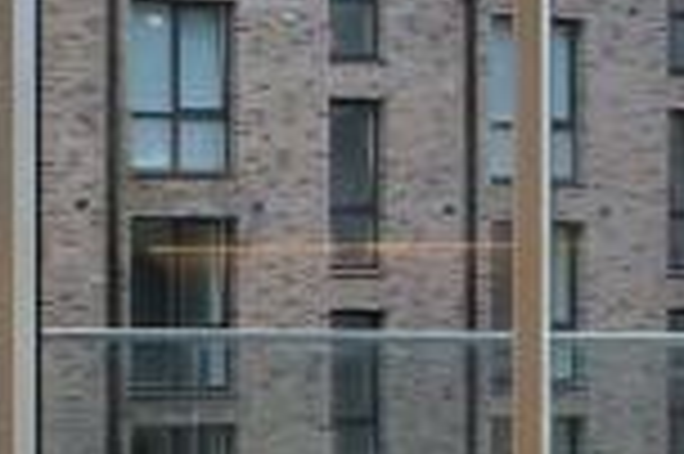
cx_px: -378
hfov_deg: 17.8
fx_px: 1917
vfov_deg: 13.5
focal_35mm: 101
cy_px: 270
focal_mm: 10
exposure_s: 1.6
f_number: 16
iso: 160
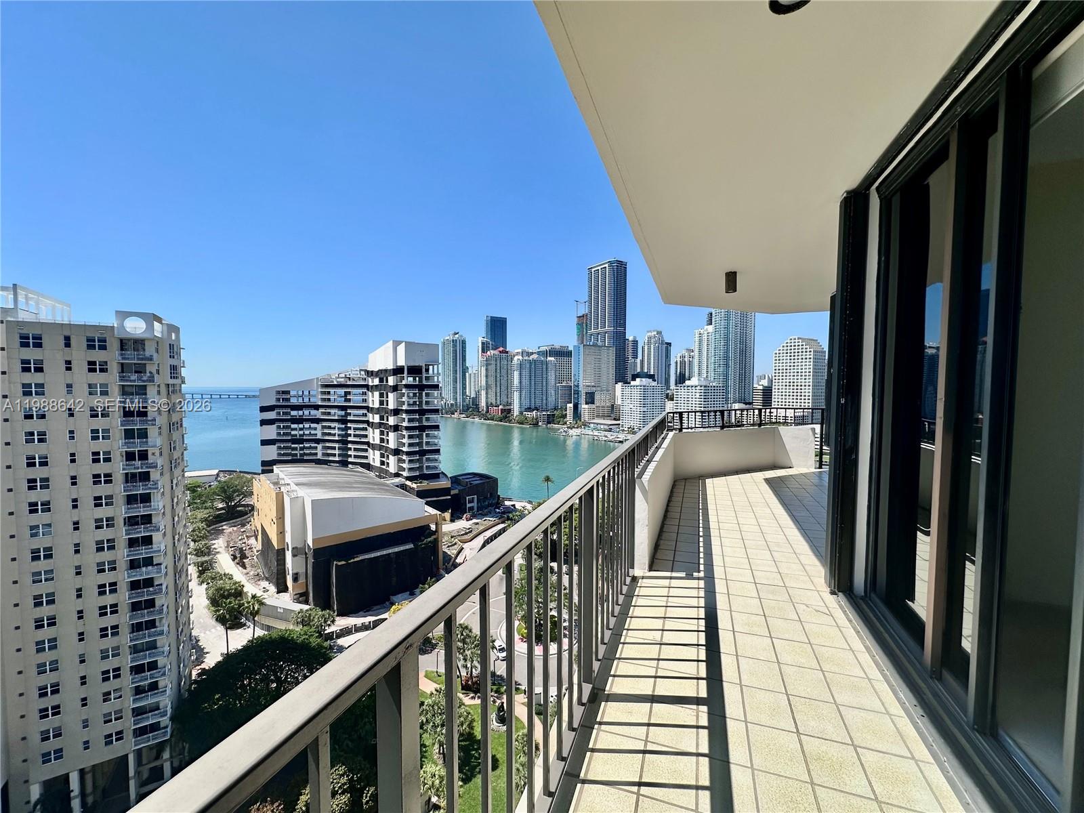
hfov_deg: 102.1
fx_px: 438
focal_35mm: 14
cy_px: 406
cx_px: 542
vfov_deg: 85.7
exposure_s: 1/2257
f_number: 2.2
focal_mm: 2.22
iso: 40
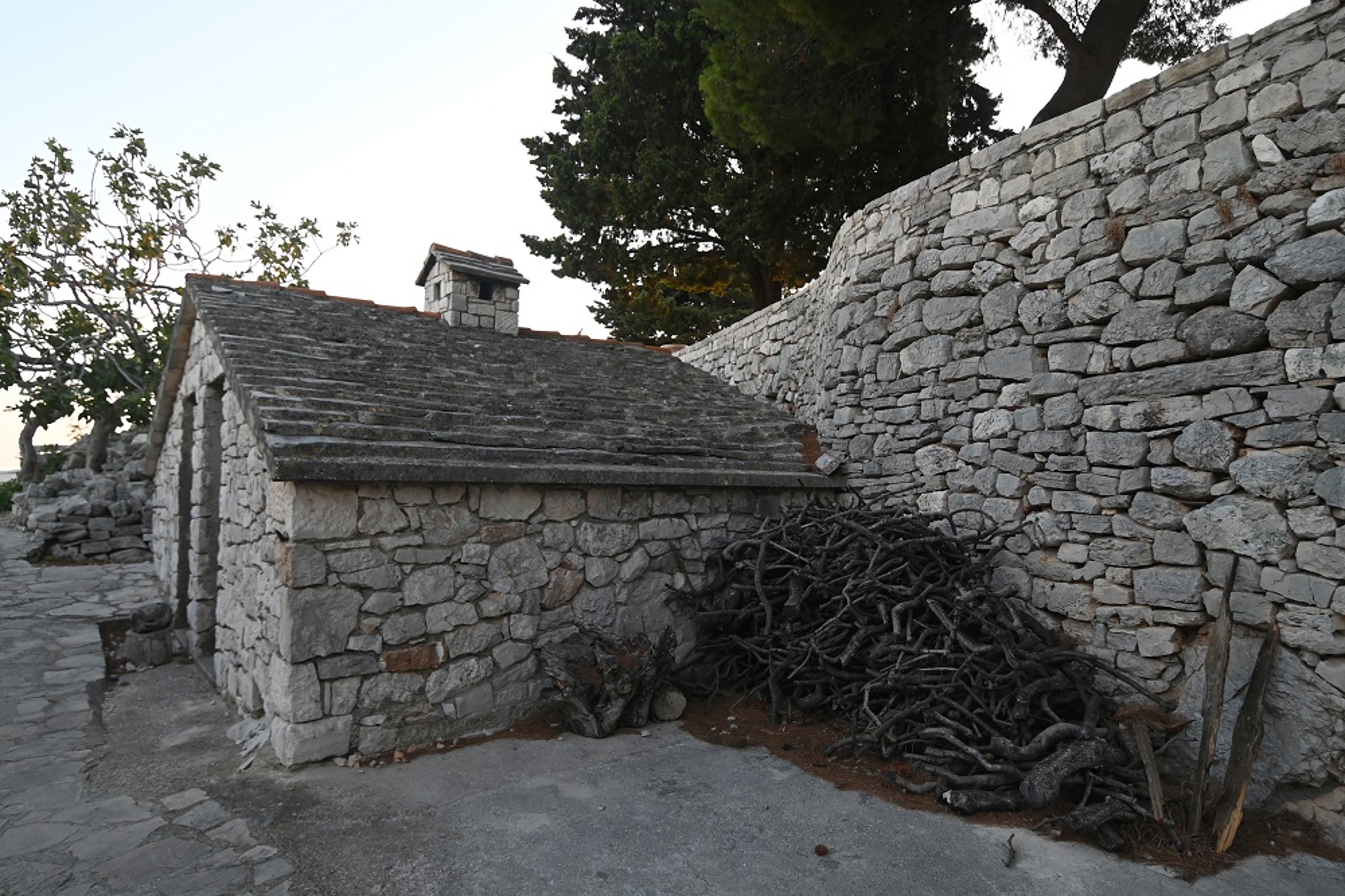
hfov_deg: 86.9
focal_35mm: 19
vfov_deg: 64.5
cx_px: 672
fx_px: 710
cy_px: 448
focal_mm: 13
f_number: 4.5
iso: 100
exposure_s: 1/60
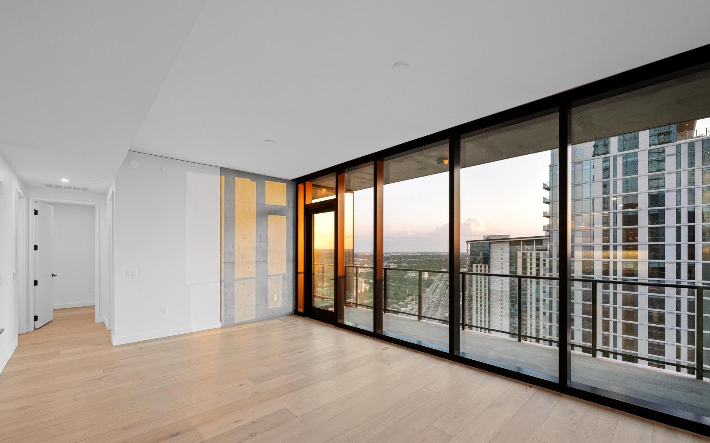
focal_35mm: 15
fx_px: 290
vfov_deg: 74.5
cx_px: 360
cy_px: 245
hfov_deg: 101.5
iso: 2500
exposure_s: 1/20
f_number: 7.1
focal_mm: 14
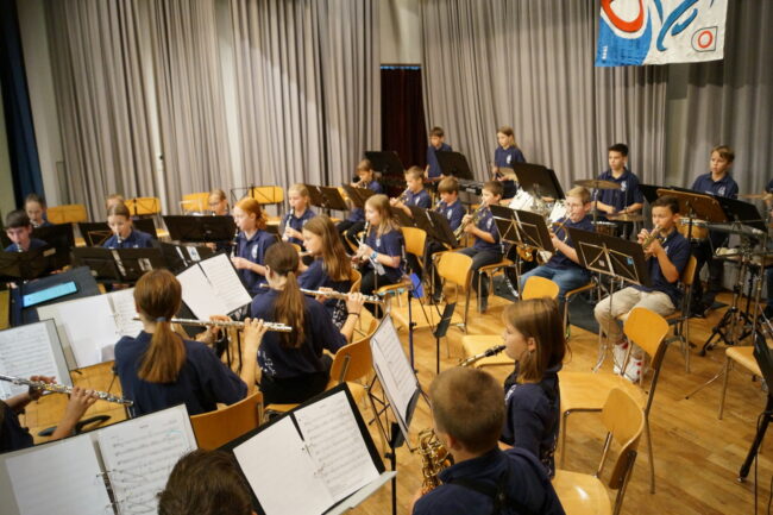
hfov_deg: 49.6
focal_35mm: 39
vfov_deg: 34.2
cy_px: 258
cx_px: 386
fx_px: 837
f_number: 4.5
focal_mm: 26
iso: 2500
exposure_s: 1/160
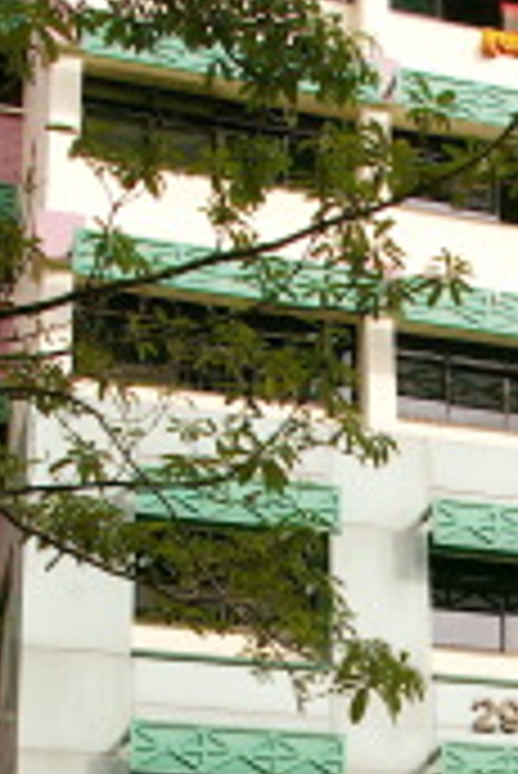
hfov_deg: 15.6
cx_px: 541
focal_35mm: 86
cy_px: 772
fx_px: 1852
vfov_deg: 22.7
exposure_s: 1/350
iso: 200
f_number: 6.7
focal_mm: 18
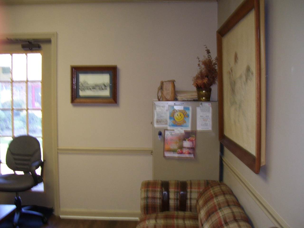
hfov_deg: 50.1
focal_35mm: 37
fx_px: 325
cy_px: 114
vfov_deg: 38.7
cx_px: 152
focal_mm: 6
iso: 125
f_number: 2.7
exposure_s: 1/60
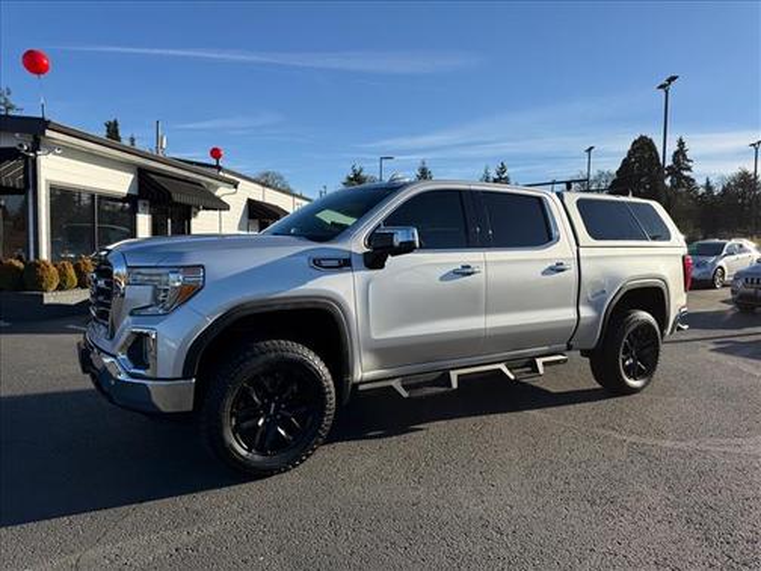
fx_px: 528
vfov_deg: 56.8
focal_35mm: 24
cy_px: 286
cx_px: 380
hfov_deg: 71.6
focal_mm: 6.76
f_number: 1.78
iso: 80
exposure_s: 1/4167
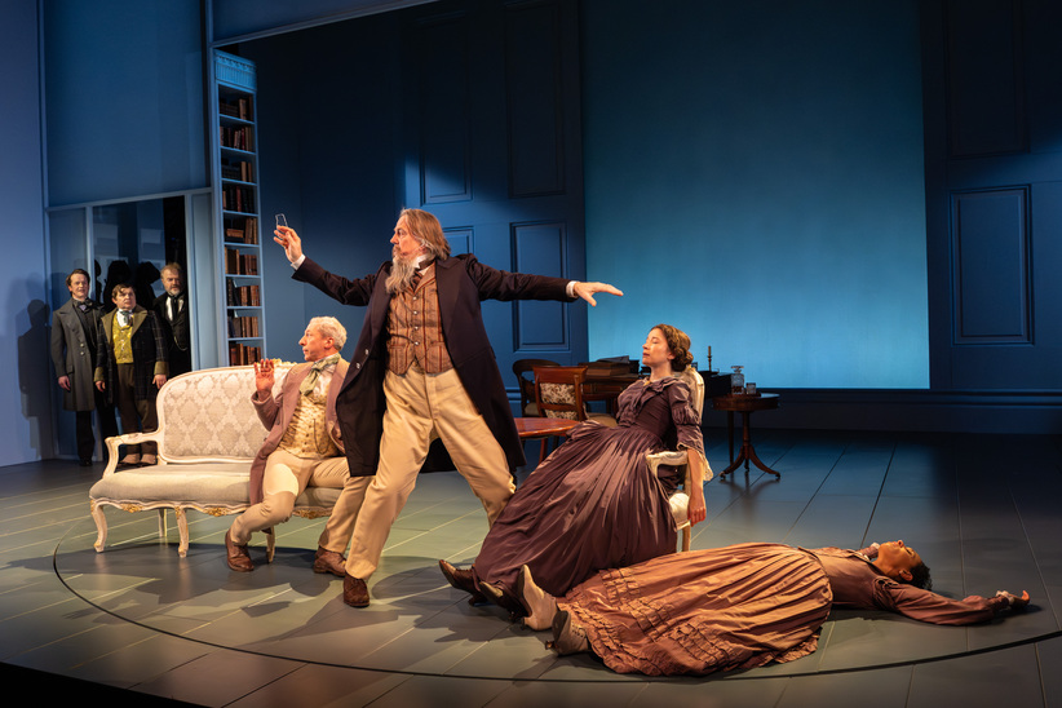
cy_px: 354
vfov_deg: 43.6
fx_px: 885
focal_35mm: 30
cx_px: 531
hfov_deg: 61.9
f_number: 4.5
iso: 2000
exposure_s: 1/160
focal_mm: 30
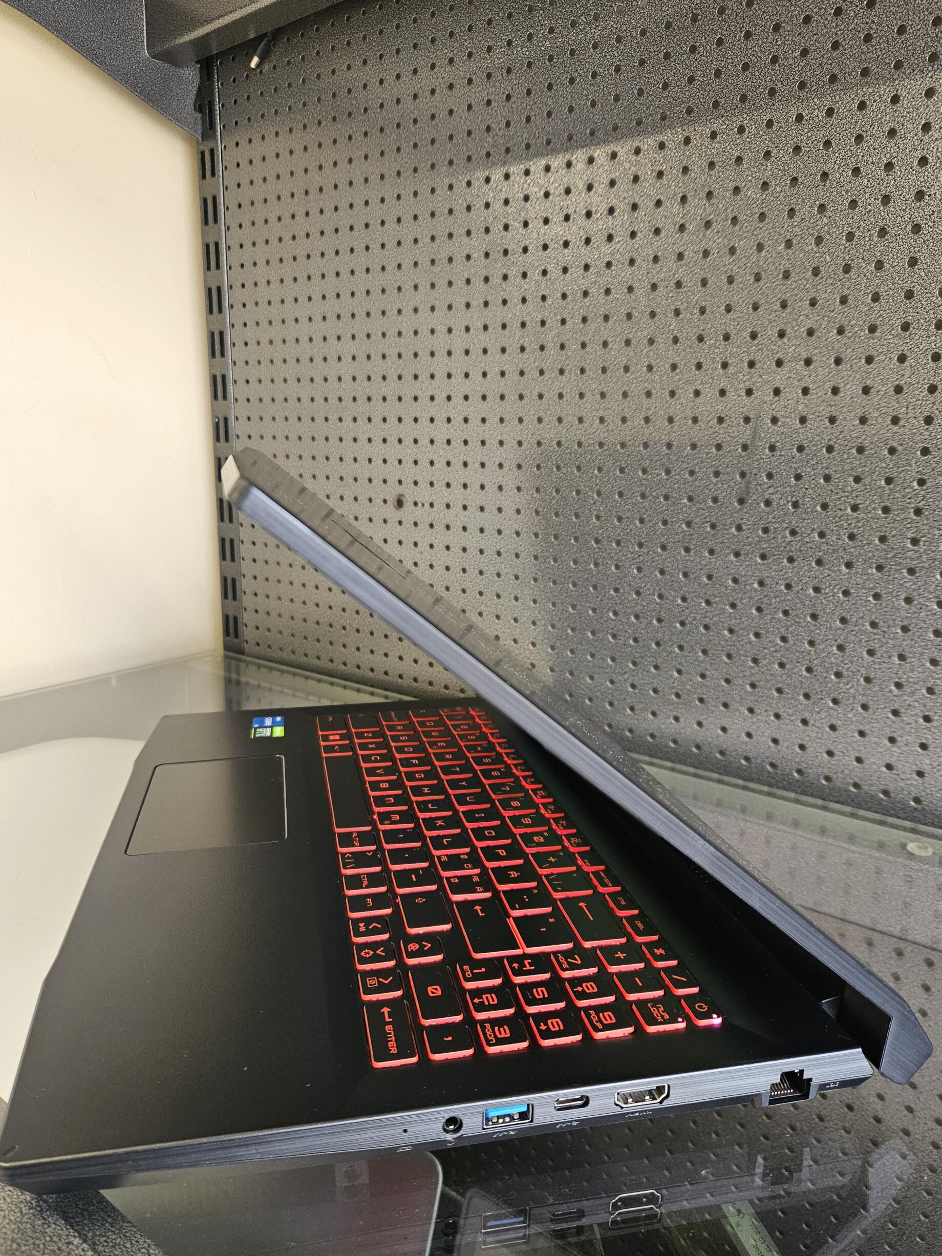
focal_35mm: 24
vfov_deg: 71.6
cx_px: 451
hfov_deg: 56.8
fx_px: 871
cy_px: 624
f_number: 1.8
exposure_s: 1/100
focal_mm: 5.4
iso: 320
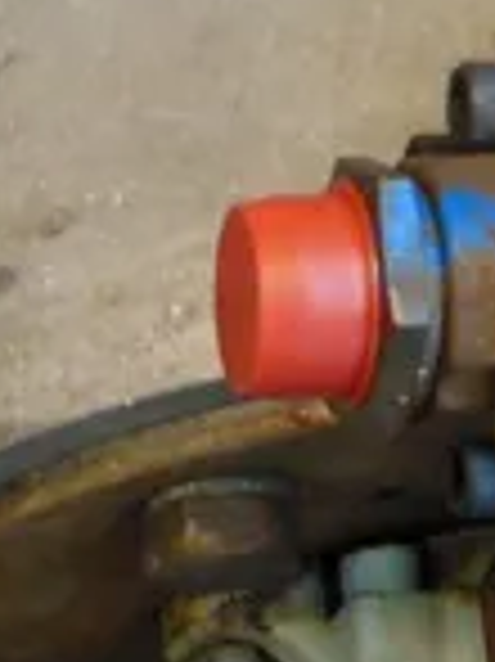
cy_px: 92
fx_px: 2692
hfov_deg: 10.3
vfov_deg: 13.9
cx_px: 594
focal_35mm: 141
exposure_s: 1/30
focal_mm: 4.5
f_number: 3.5
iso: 400
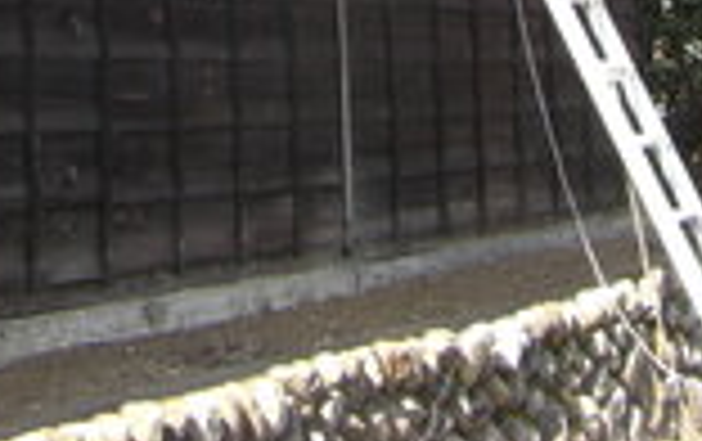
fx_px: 2222
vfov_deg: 10.8
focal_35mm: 116
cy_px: -297
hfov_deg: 17.9
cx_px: 225
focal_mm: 6.3
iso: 64
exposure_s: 1/125
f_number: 3.4
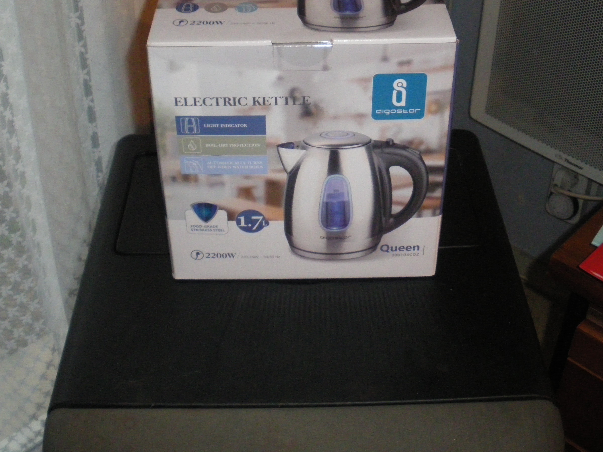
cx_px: 306
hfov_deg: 38.9
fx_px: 854
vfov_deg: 29.5
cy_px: 147
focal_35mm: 49
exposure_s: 1/50
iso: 400
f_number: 3.5
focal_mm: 6.3
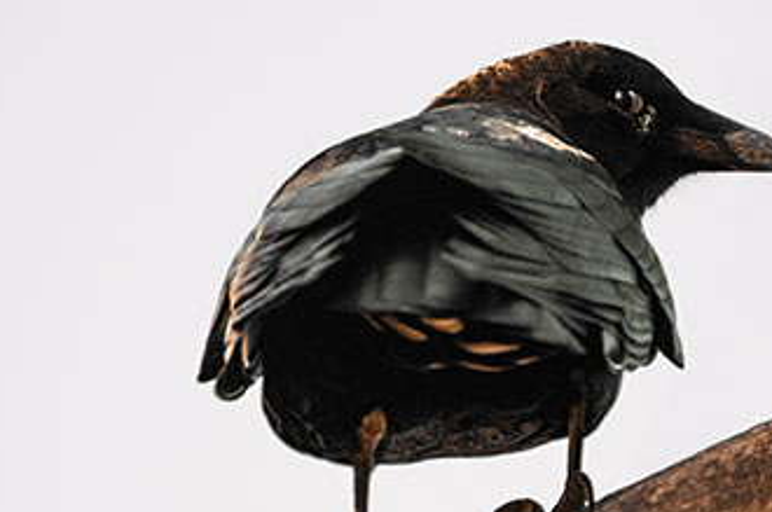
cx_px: 496
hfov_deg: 1.3
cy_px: 277
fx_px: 34111
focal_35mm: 1593
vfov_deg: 0.9
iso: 3200
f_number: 12
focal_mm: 1050
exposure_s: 1/1250
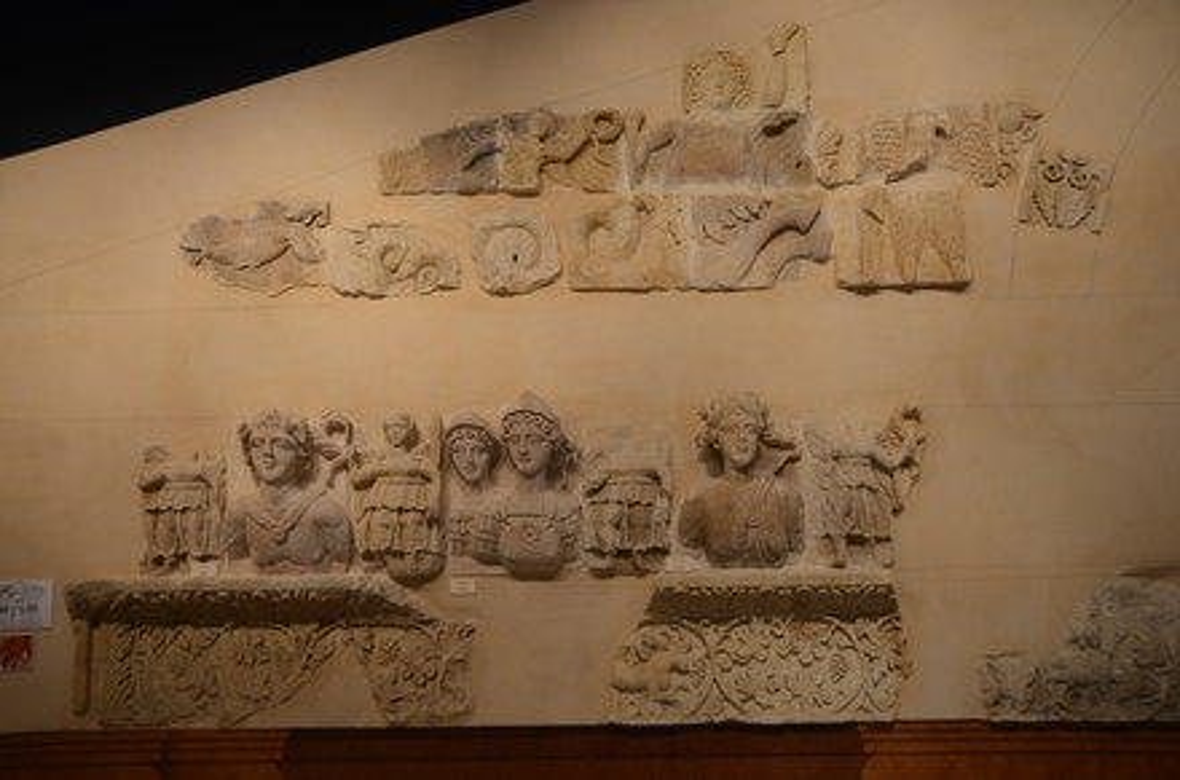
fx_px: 1177
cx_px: 590
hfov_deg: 53.2
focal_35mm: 36
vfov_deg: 36.7
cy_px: 390
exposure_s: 1/20
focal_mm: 24
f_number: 3.8
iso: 500
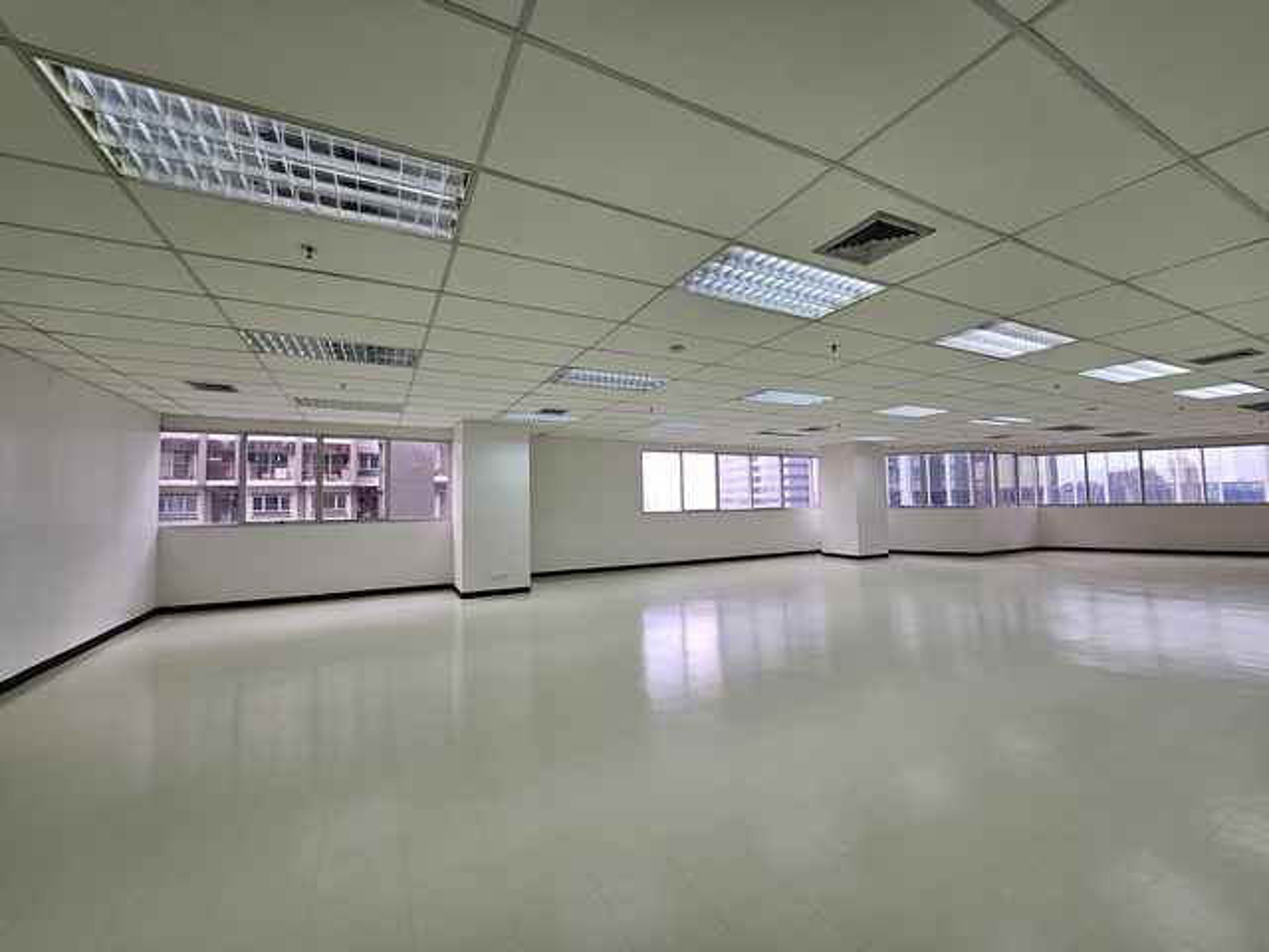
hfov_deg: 106.2
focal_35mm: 13
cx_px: 634
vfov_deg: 89.9
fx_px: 477
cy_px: 476
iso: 50
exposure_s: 1/100
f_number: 2.2
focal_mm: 1.74
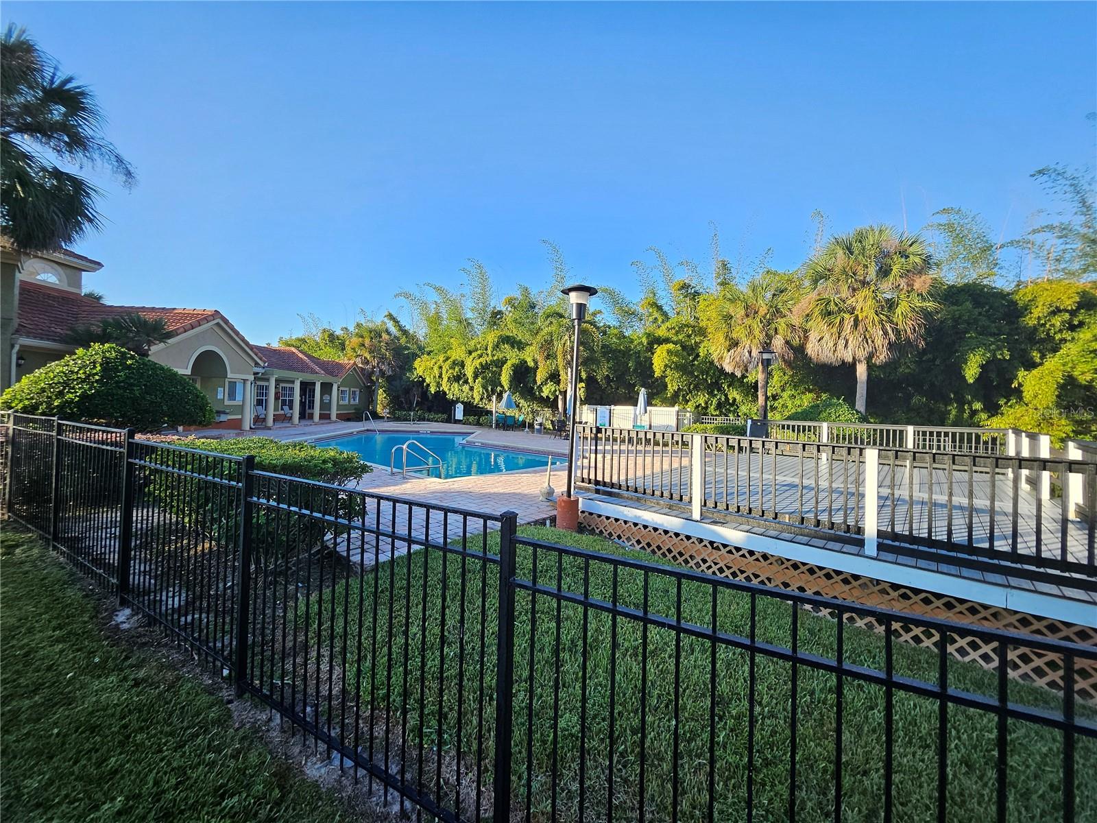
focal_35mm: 13
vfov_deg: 89.9
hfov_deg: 106.2
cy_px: 412
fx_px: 412
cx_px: 548
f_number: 2.2
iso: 32
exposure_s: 1/311
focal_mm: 1.74
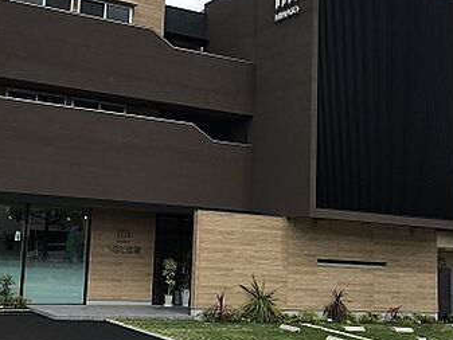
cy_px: 133
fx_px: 720
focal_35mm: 55
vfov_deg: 26.5
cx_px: 167
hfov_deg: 34.7
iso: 25
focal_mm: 4.15
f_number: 2.2
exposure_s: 1/1789
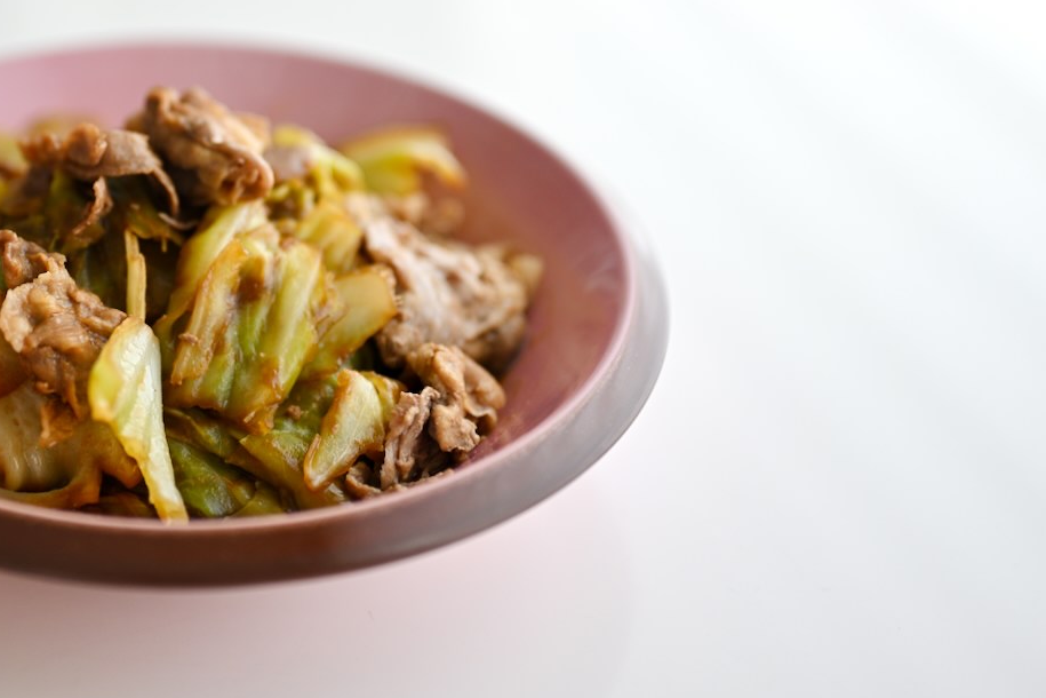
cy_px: 183
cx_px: 207
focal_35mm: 82
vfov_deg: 16.6
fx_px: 2382
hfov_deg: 24.4
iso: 100
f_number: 1.8
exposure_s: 1/500
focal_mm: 50
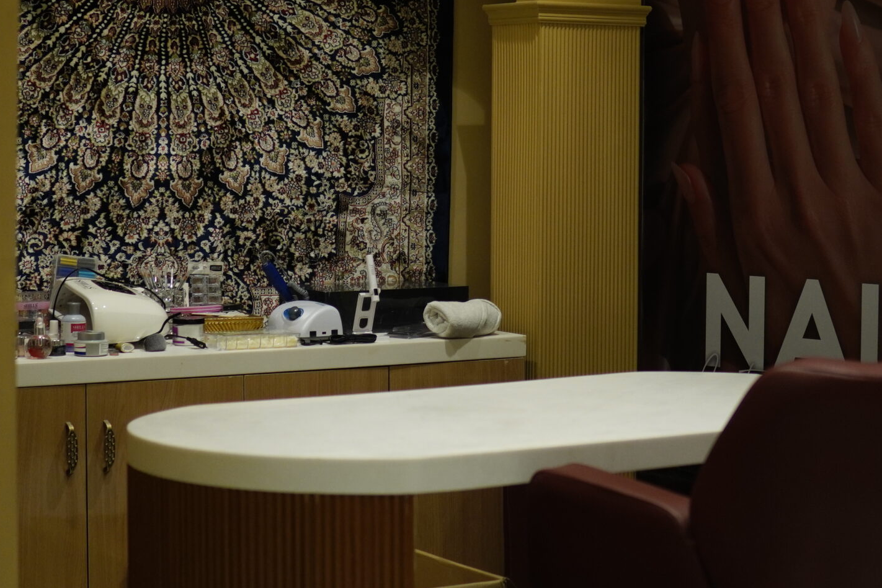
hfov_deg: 25.0
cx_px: 507
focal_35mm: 81
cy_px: 184
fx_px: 1984
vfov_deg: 16.8
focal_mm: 30
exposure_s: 1/100
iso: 500
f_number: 1.4
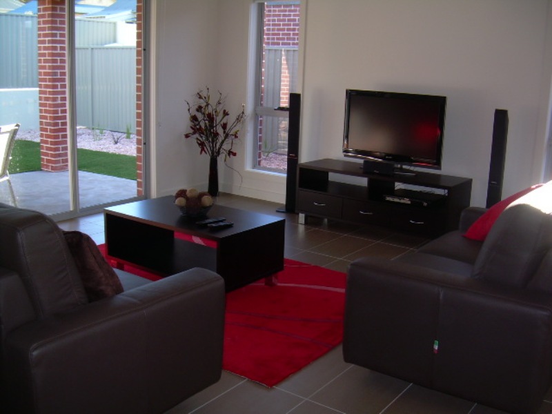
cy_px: 207
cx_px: 276
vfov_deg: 37.7
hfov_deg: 49.0
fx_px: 606
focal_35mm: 38
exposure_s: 1/60
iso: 50
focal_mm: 6.3
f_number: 2.8
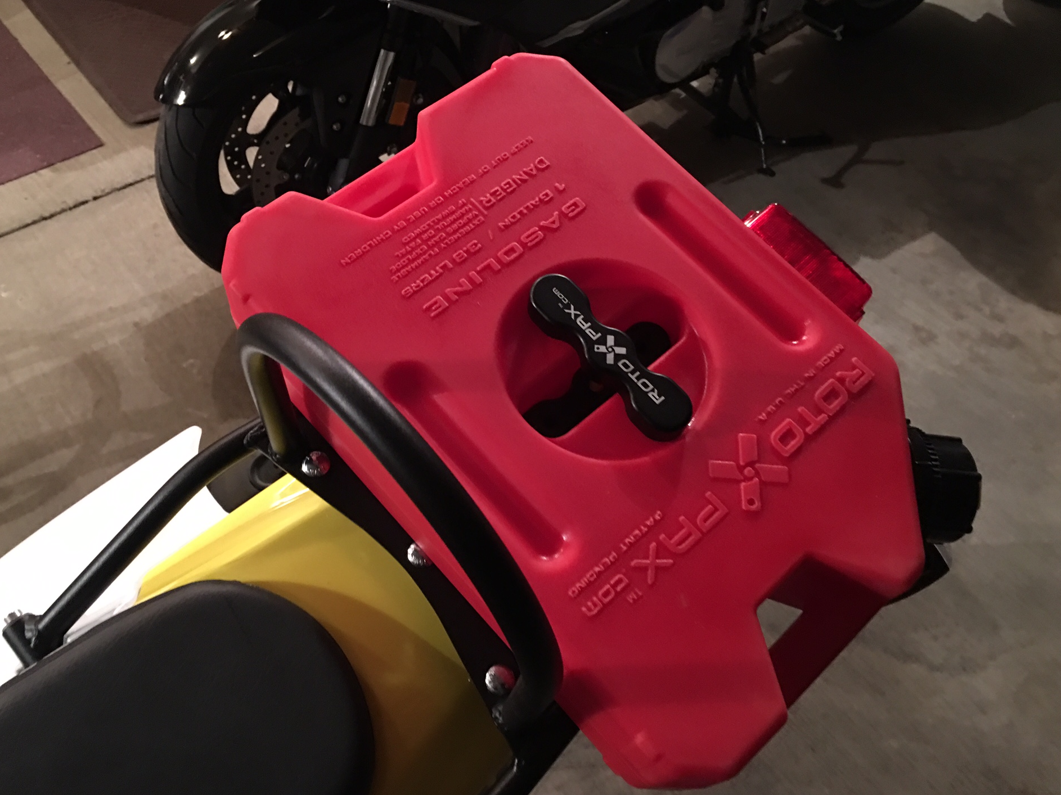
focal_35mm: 31
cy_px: 404
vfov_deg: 45.4
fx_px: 950
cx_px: 528
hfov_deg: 58.4
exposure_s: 1/4
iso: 100
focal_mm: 4.15
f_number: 2.2
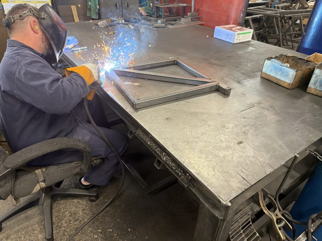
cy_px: 120
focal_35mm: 24
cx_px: 161
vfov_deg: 56.8
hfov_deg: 71.6
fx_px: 223
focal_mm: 6.76
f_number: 1.78
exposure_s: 1/120
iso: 320
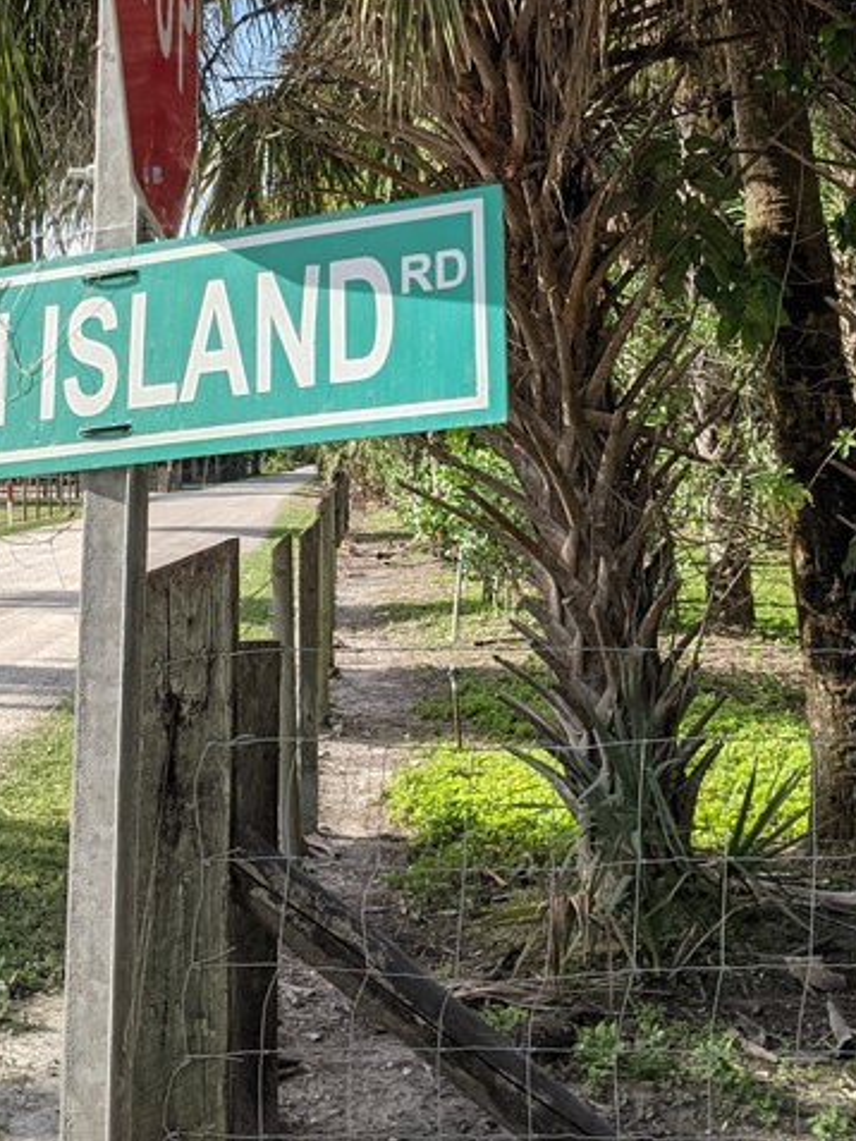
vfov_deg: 32.5
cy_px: 263
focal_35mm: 58
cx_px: 438
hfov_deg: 25.2
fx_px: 1911
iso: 92
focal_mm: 4.44
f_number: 1.8
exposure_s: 1/5848
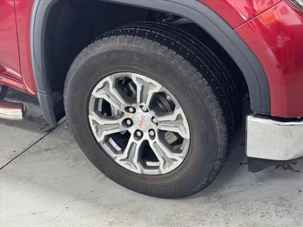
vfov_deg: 30.3
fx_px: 420
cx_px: 152
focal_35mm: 48
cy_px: 114
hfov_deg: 39.7
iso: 200
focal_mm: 6.76
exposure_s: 1/40
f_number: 1.78
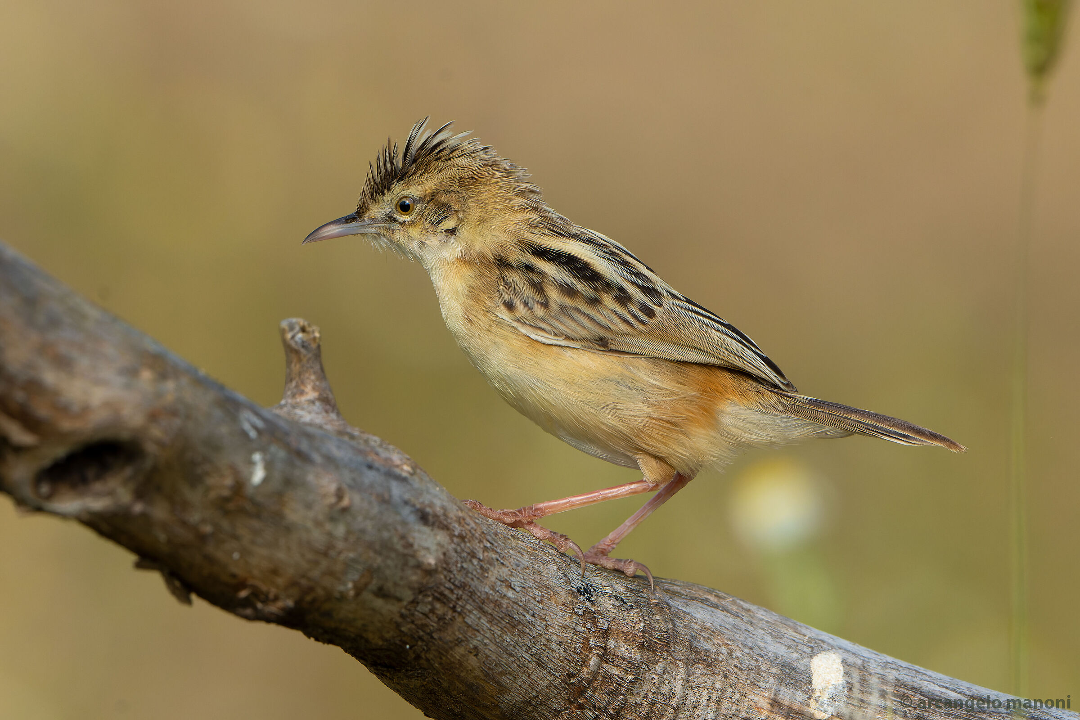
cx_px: 540
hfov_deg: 2.4
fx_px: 25678
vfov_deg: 1.6
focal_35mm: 856
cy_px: 360
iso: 1600
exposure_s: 1/2000
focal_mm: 571
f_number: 11
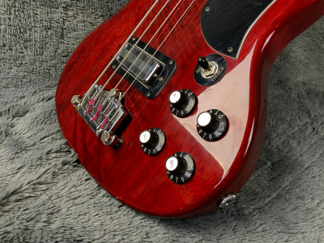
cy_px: 122
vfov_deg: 48.2
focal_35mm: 29
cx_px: 162
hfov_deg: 61.7
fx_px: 271
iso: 100
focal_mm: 3
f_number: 1.8
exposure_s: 1/50
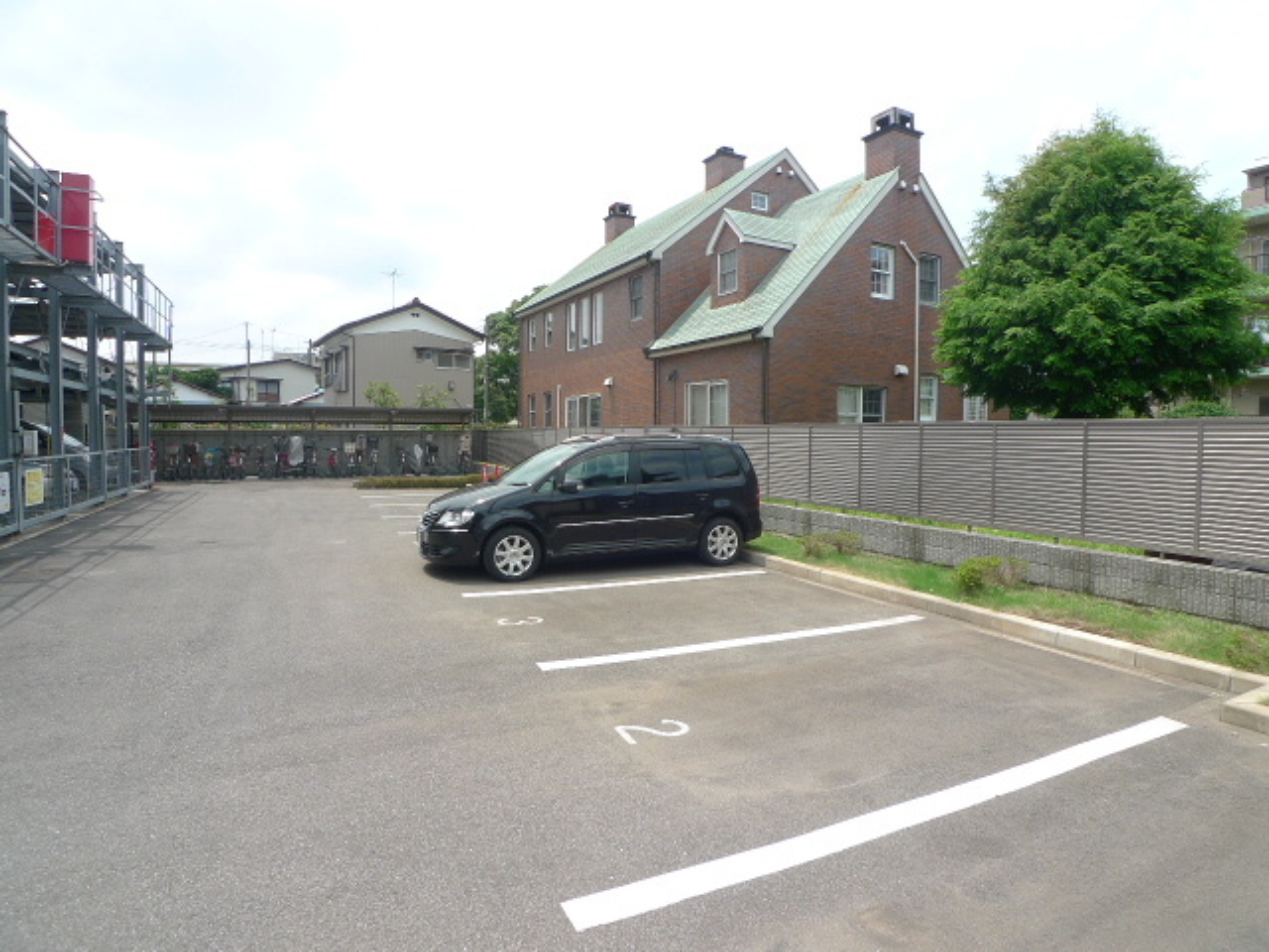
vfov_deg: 71.6
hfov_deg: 87.8
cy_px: 476
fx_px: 660
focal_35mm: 18
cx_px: 634
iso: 80
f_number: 4
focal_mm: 3.9
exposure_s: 1/500
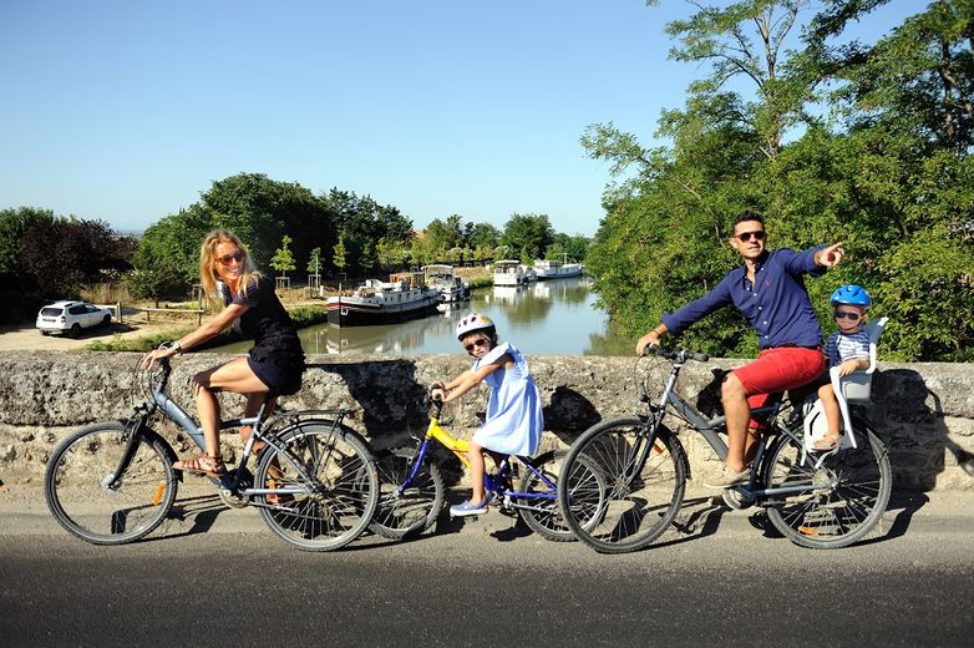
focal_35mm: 32
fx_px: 865
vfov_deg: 41.0
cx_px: 487
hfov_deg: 58.8
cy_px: 324
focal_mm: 32
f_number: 3.5
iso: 200
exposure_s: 1/2500
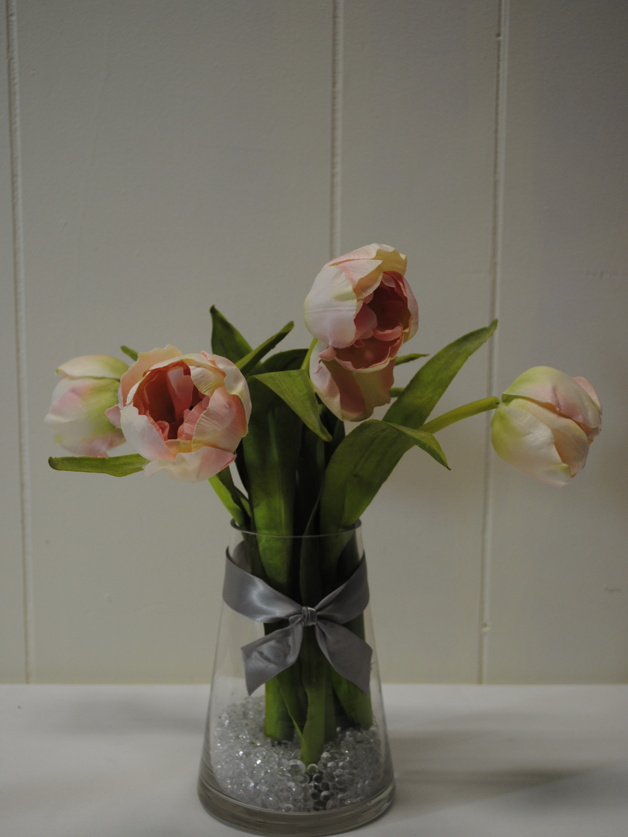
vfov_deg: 36.8
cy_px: 464
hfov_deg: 28.0
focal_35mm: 52
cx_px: 314
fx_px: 1258
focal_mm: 32
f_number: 4.8
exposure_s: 1/30
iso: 200
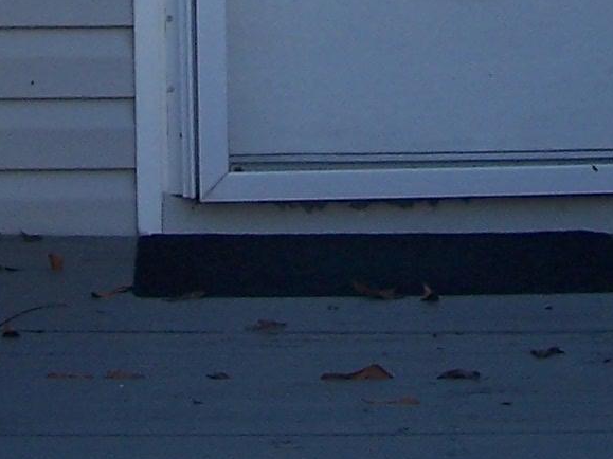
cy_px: -370
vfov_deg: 8.4
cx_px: 463
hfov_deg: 11.7
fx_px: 2992
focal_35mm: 169
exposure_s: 1/250
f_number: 2.8
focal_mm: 6.3
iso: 80
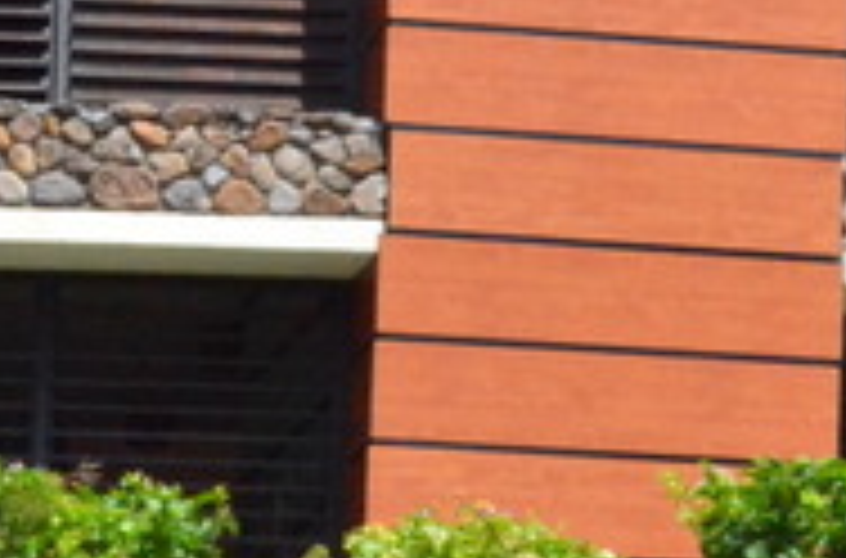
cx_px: 1566
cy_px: 212
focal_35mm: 396
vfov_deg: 3.4
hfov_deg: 5.1
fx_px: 9275
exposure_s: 1/2000
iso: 6400
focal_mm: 62
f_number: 25
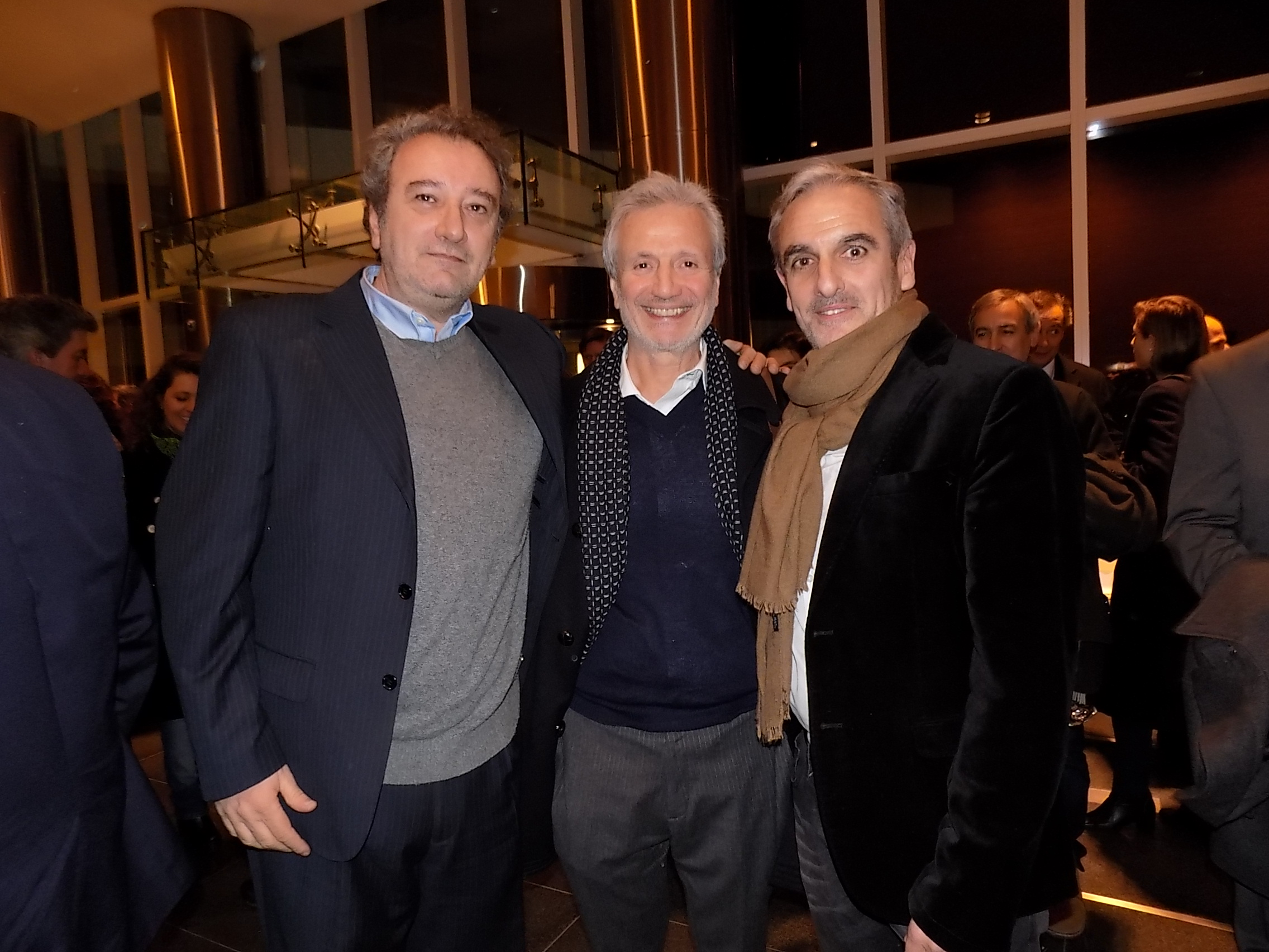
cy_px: 476
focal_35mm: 23
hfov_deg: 73.9
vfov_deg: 58.9
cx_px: 634
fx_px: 843
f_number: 3.1
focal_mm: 4
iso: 200
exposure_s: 1/30
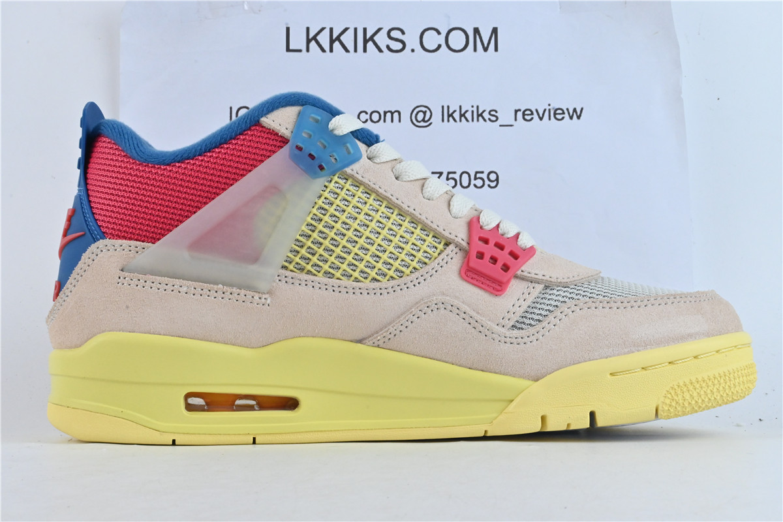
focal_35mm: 56
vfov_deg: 24.4
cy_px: 261
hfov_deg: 35.9
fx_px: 1207
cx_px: 392
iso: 1250
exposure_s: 1/25
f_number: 22
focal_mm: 37
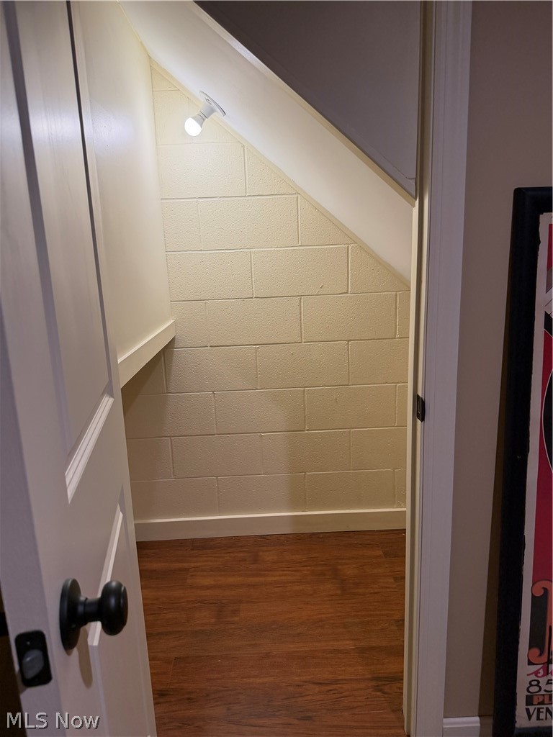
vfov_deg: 71.6
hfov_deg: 56.8
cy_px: 368
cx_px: 276
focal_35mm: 24
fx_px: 511
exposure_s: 1/136
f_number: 1.78
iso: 200
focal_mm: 6.76
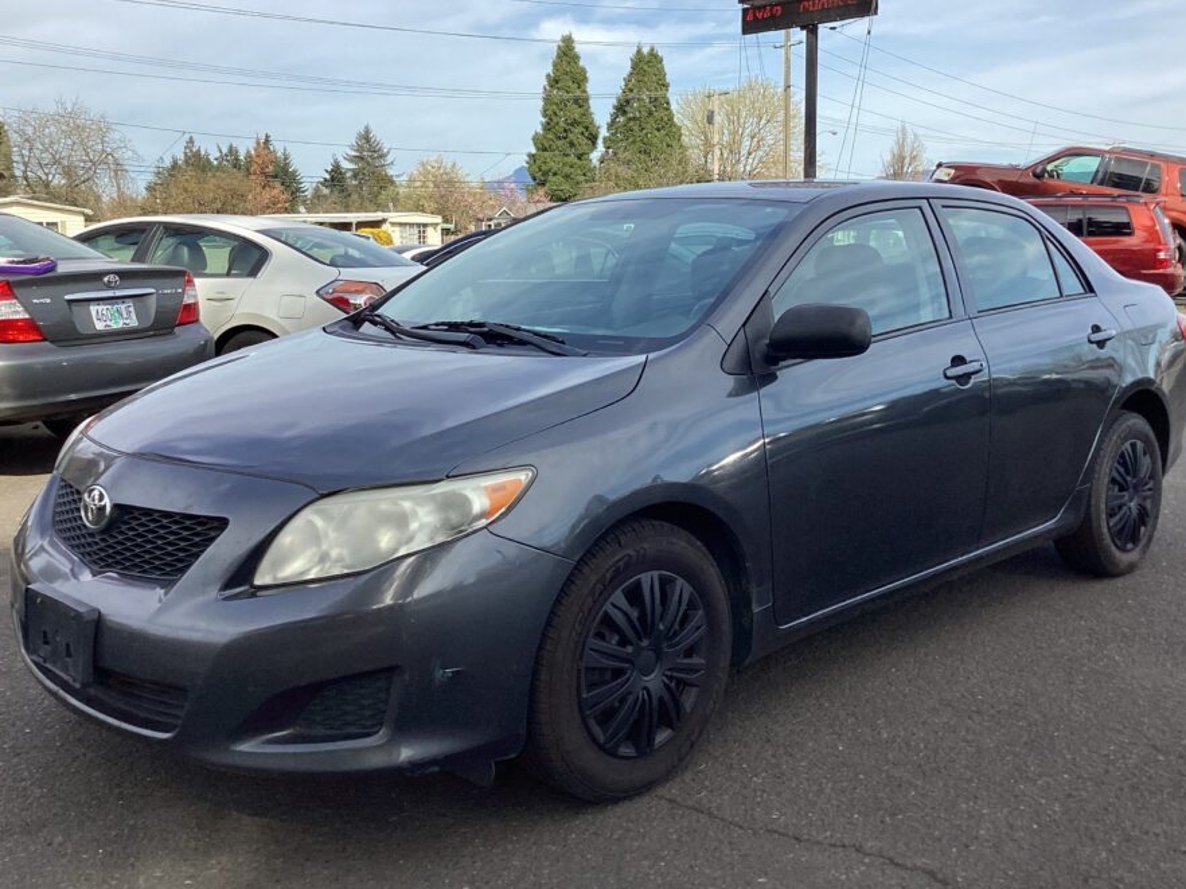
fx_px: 1233
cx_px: 656
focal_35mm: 36
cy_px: 377
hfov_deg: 51.3
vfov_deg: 39.5
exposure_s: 1/1045
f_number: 2.4
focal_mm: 3.3
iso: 25
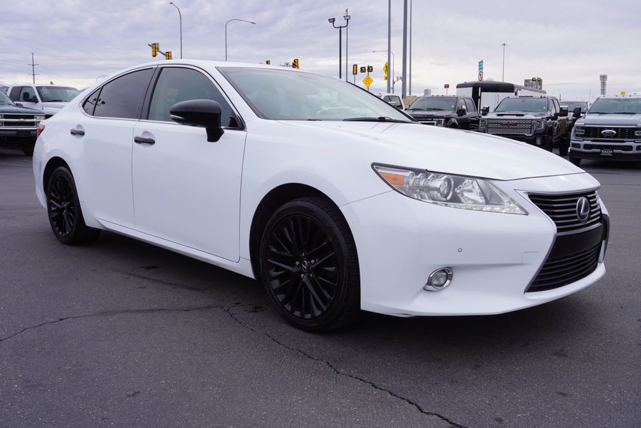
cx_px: 320
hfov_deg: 57.2
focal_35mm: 33
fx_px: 588
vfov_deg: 40.0
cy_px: 214
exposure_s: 1/125
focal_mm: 22
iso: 100
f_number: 9
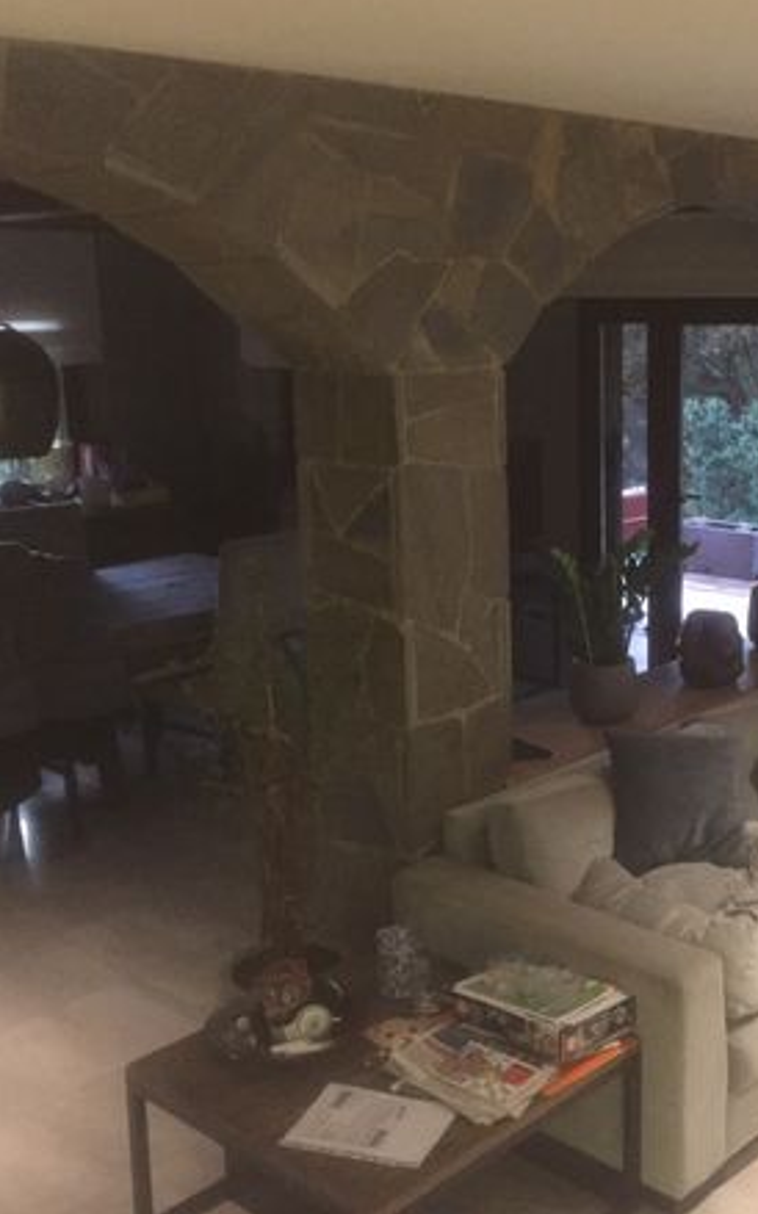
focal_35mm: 42
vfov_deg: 47.2
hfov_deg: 30.1
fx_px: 1390
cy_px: 600
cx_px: 562
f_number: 2.2
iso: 320
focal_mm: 4.15
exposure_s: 1/15
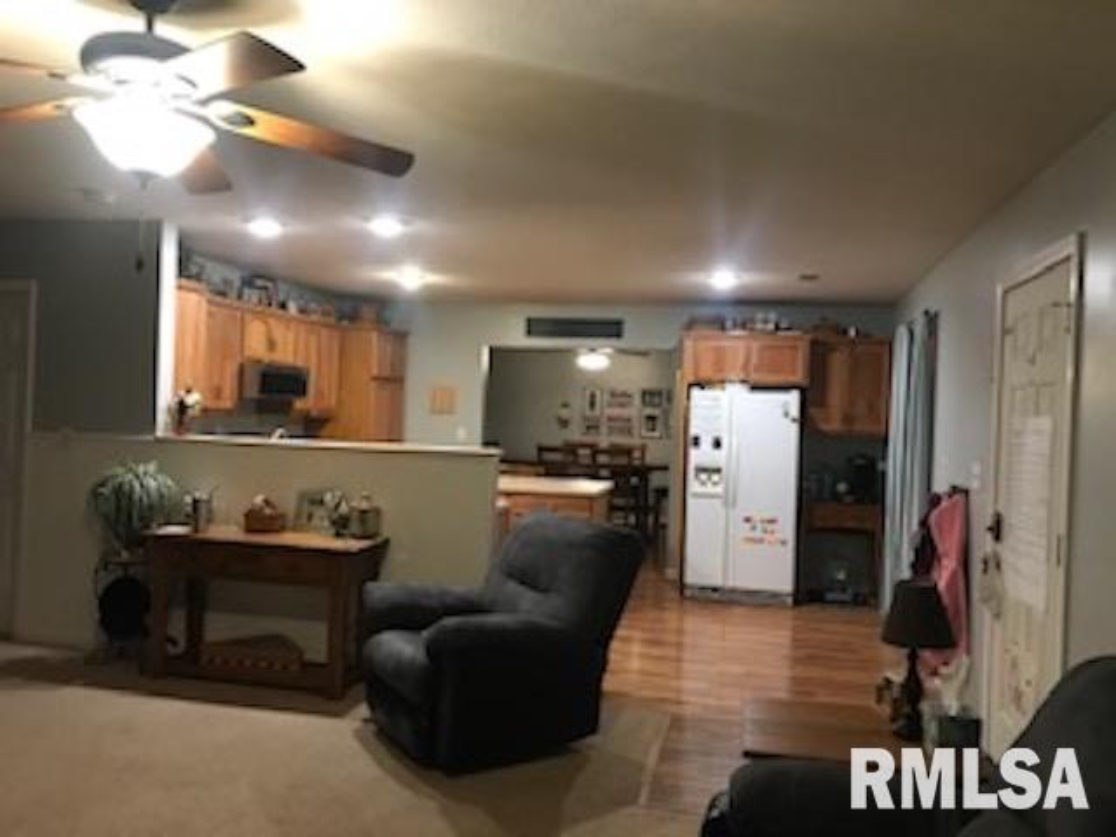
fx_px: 903
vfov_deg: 49.7
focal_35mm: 28
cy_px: 418
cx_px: 558
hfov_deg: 63.4
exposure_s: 1/15
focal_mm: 3.99
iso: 80
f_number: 1.8
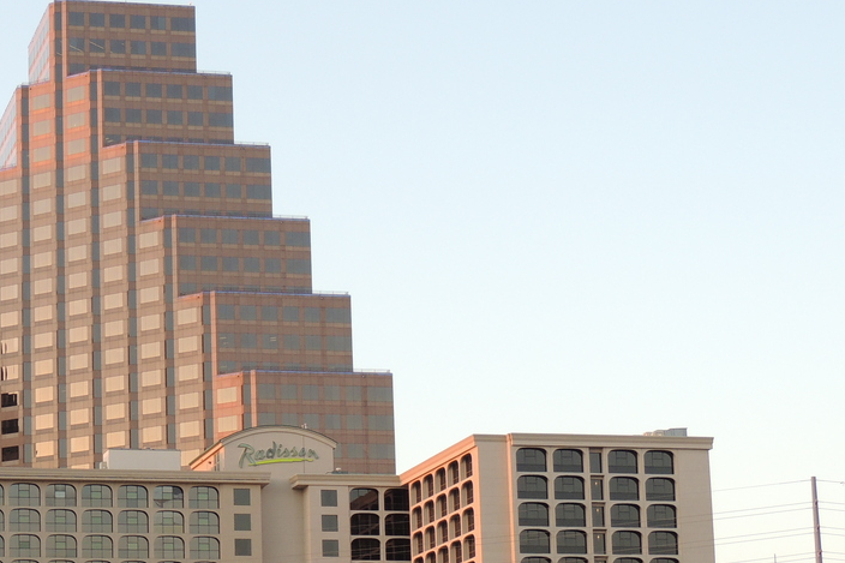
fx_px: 2440
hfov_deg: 19.3
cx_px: 104
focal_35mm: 104
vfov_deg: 13.1
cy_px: 495
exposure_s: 1/60
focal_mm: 9.8
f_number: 3.7
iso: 125
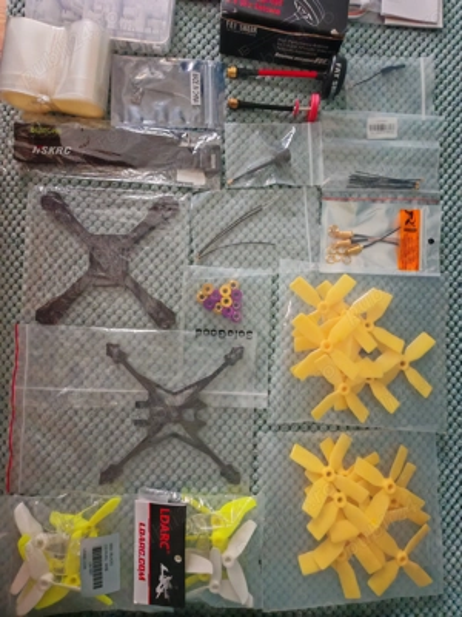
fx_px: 285
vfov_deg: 94.5
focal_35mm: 16
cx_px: 231
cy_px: 308
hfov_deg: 78.1
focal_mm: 1.96
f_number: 2.2
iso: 500
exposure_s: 1/50
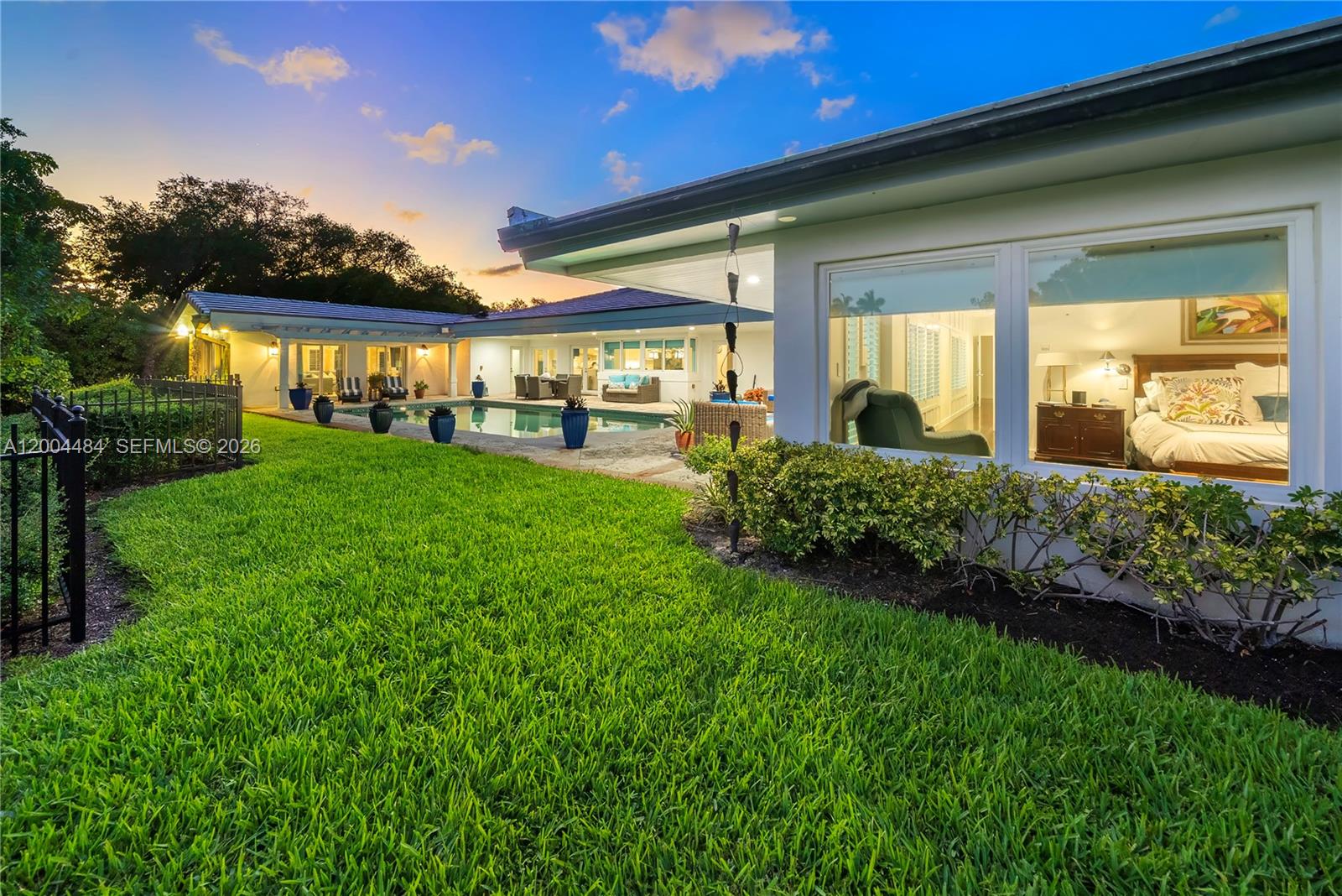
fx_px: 447
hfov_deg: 112.6
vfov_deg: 90.1
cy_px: 448
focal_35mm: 12
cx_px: 671
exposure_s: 1/1.25
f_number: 8
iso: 800
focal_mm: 12
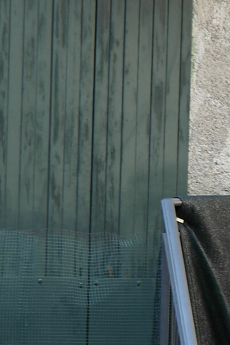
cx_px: 383
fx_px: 6075
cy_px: 294
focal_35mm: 634
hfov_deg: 2.2
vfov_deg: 3.3
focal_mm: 104
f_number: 5.6
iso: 100
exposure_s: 1/40
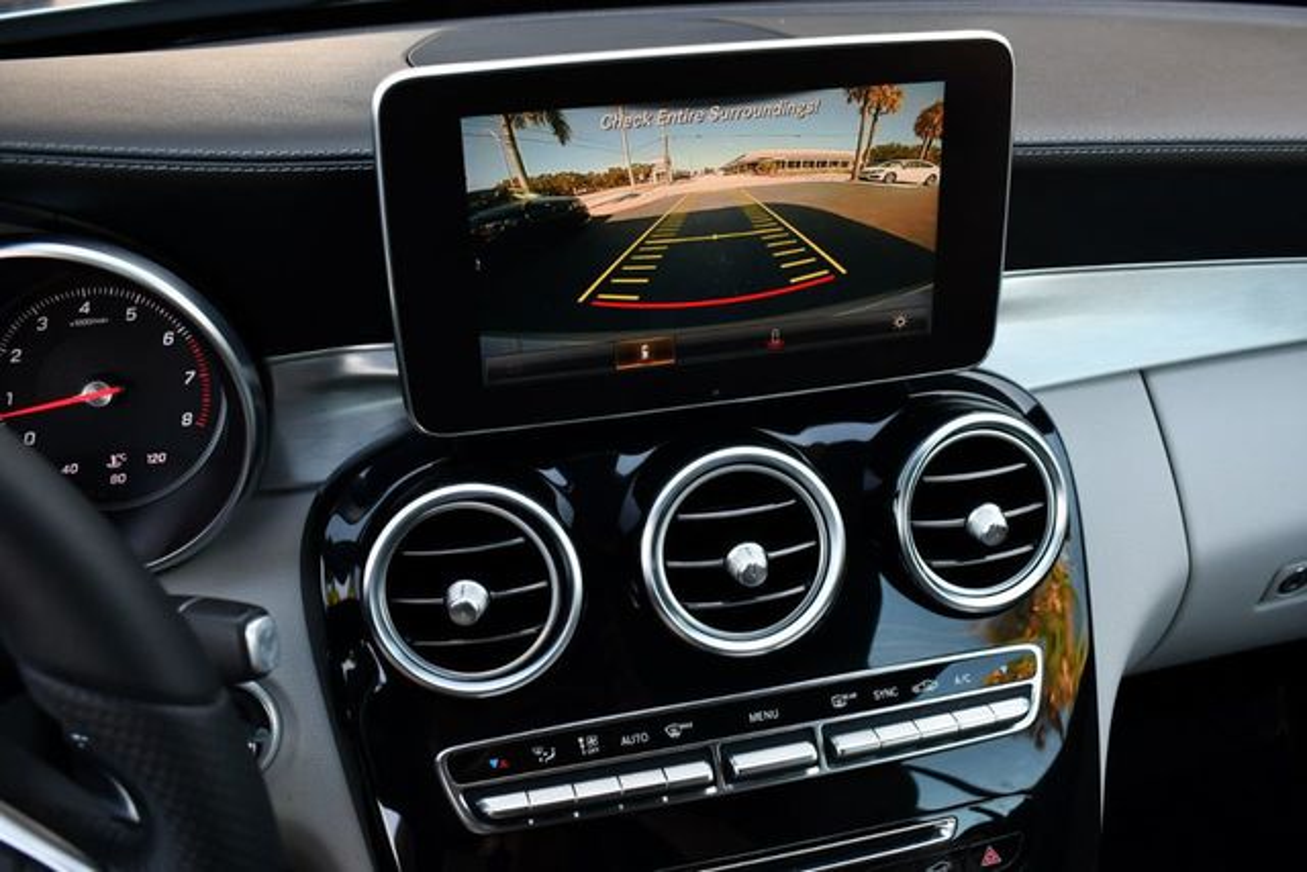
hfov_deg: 53.1
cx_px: 654
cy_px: 436
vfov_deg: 36.9
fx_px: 1307
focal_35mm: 36
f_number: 3.5
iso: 500
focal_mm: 18
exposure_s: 1/250
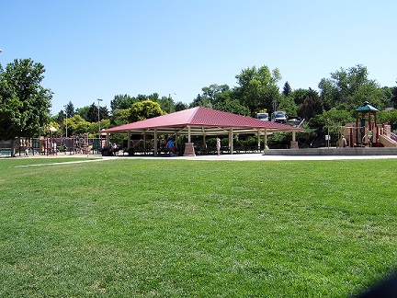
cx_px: 198
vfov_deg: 48.2
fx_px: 333
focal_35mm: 29
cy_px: 149
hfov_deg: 61.7
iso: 100
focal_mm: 5.2
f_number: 3.2
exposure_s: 1/1000
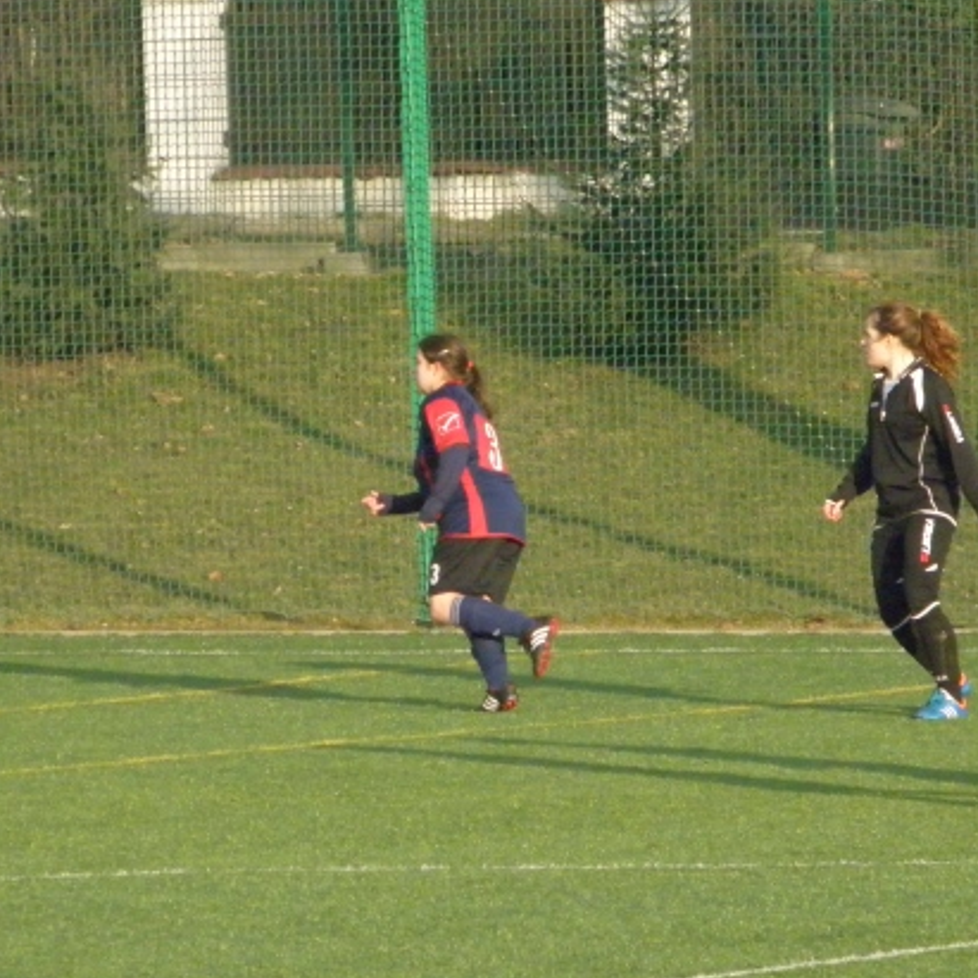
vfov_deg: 4.4
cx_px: 474
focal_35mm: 394
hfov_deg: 4.4
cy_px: 595
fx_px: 12594
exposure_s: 1/800
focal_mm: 41
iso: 640
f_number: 5.4
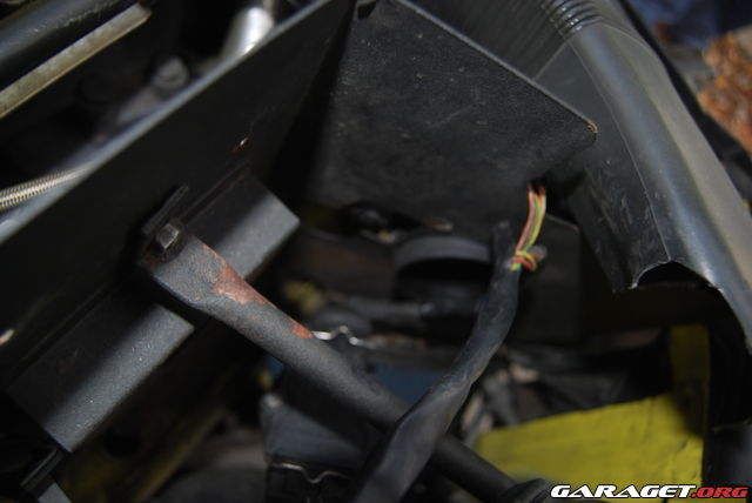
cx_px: 376
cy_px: 252
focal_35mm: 27
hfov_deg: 67.3
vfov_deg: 48.0
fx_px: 564
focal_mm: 18
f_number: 3.5
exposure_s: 1/60
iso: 200
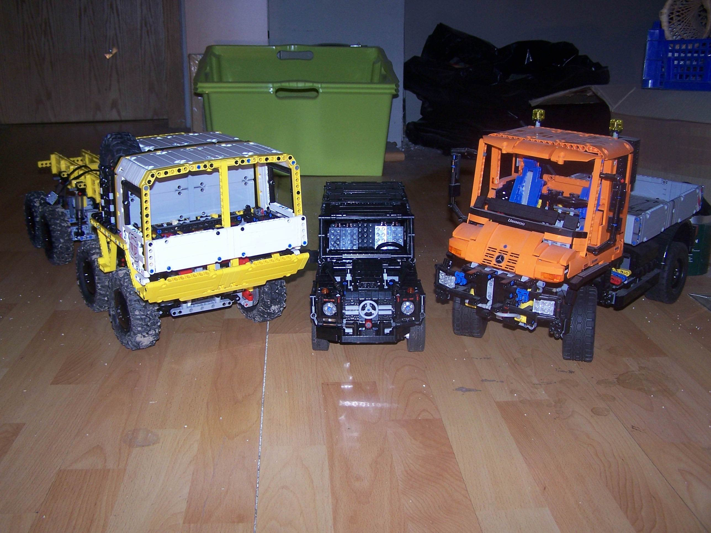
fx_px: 781
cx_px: 356
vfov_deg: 37.7
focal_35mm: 38
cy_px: 266
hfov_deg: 49.0
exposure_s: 1/60
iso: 80
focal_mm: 6.3
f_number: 2.8
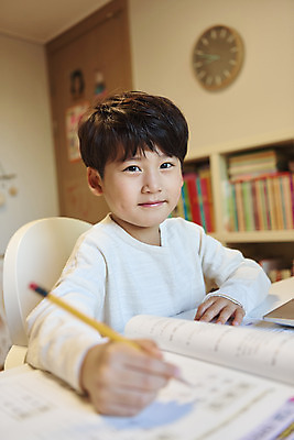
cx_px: 147
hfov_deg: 35.1
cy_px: 220
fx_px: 465
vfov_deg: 50.7
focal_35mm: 38
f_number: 2.8
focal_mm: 38
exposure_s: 1/100
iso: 400
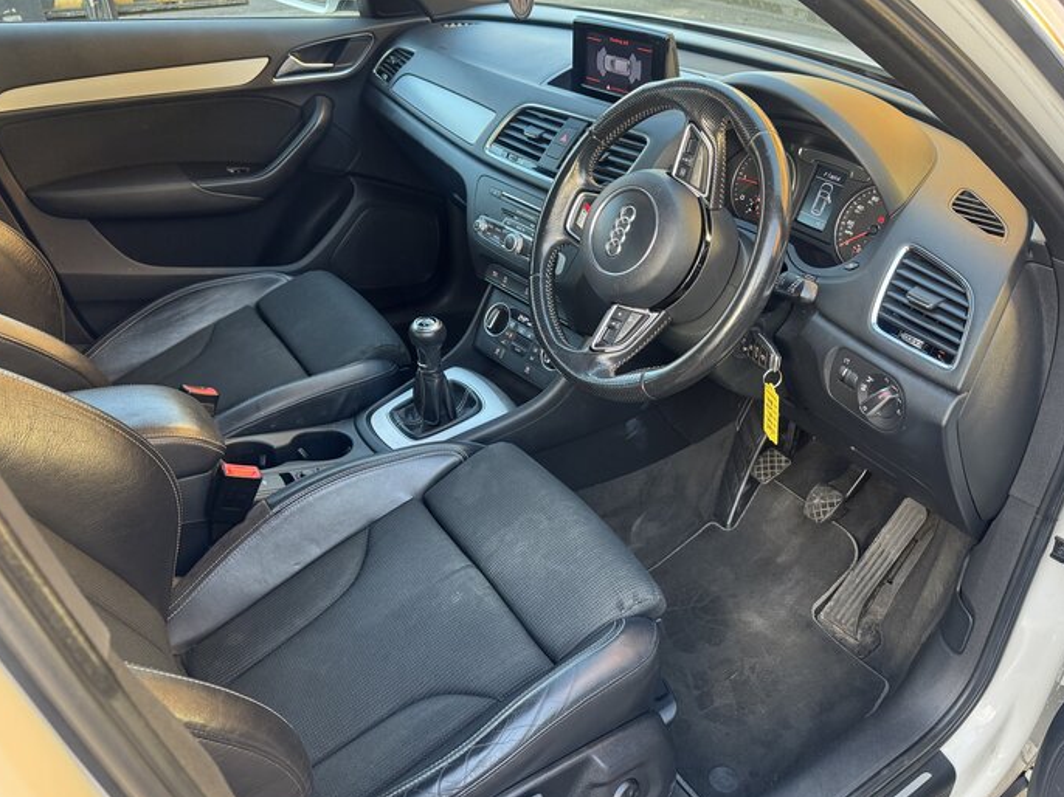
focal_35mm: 28
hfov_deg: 63.2
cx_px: 599
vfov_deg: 49.7
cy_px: 389
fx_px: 860
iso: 200
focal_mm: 6.76
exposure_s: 1/110
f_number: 1.78
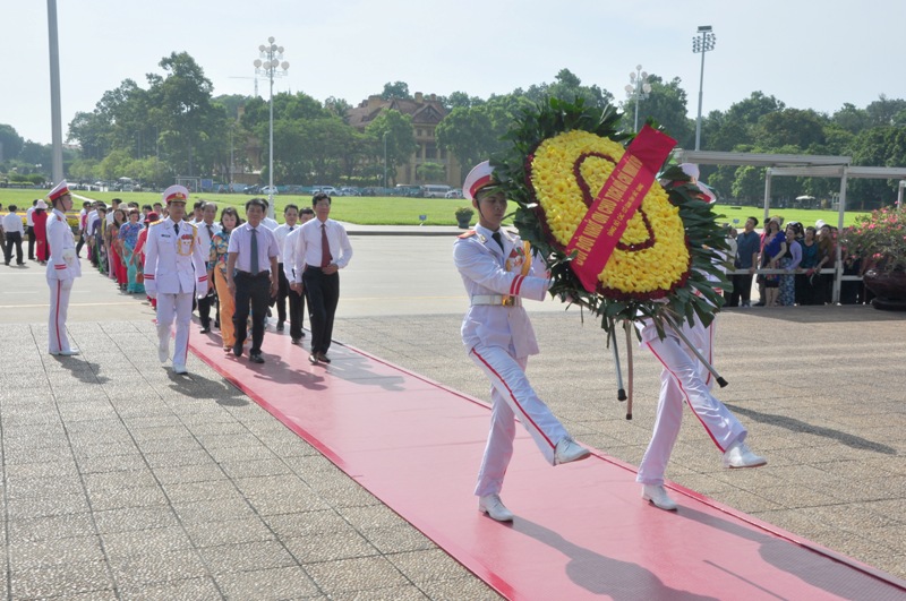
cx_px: 453
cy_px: 300
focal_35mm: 42
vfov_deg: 31.8
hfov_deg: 46.5
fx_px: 1055
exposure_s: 1/125
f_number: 18
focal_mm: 28
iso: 200
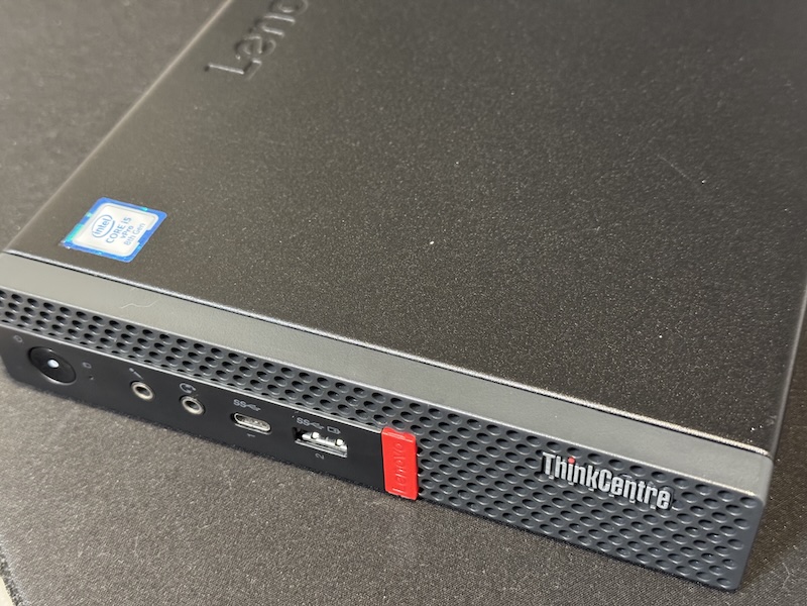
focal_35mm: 48
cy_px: 303
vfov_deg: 30.3
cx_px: 404
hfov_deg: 39.7
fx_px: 1119
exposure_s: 1/25
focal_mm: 6.76
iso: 500
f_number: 1.78
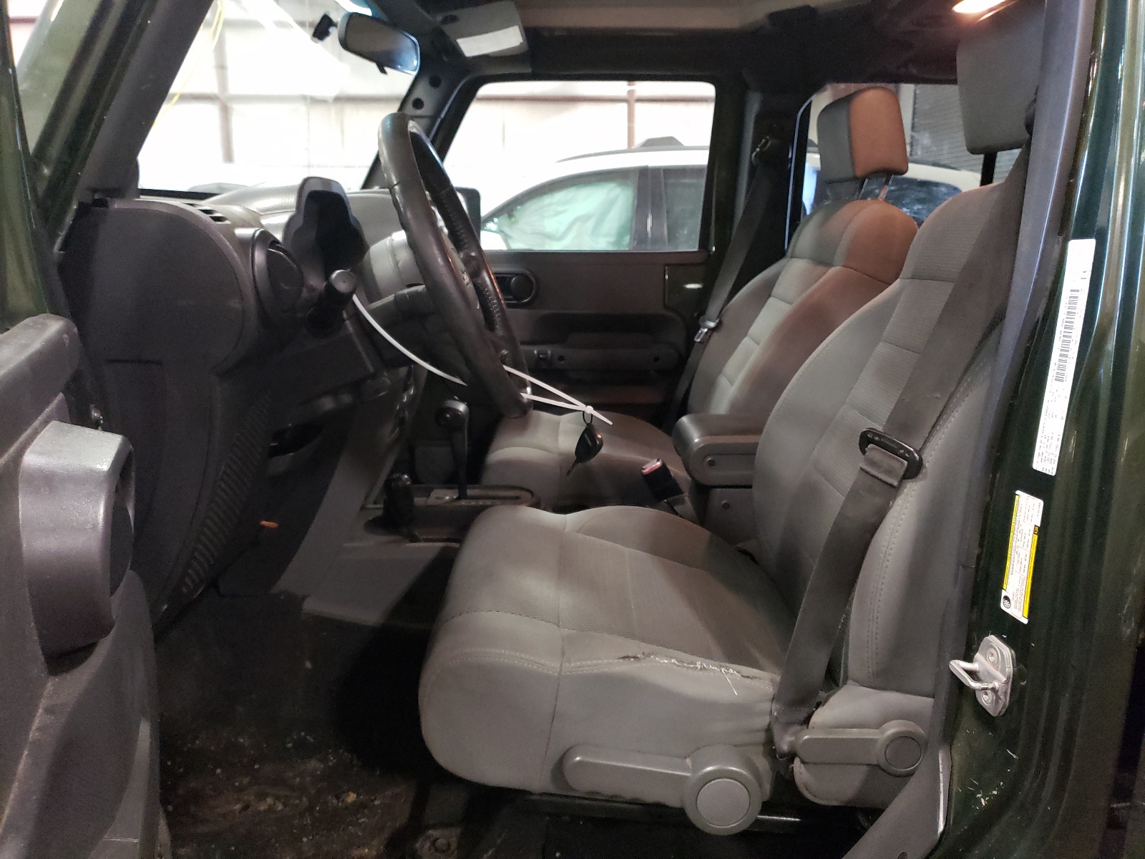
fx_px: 860
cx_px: 572
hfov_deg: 67.3
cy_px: 430
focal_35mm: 26
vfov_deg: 53.1
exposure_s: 1/24
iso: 515
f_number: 1.5
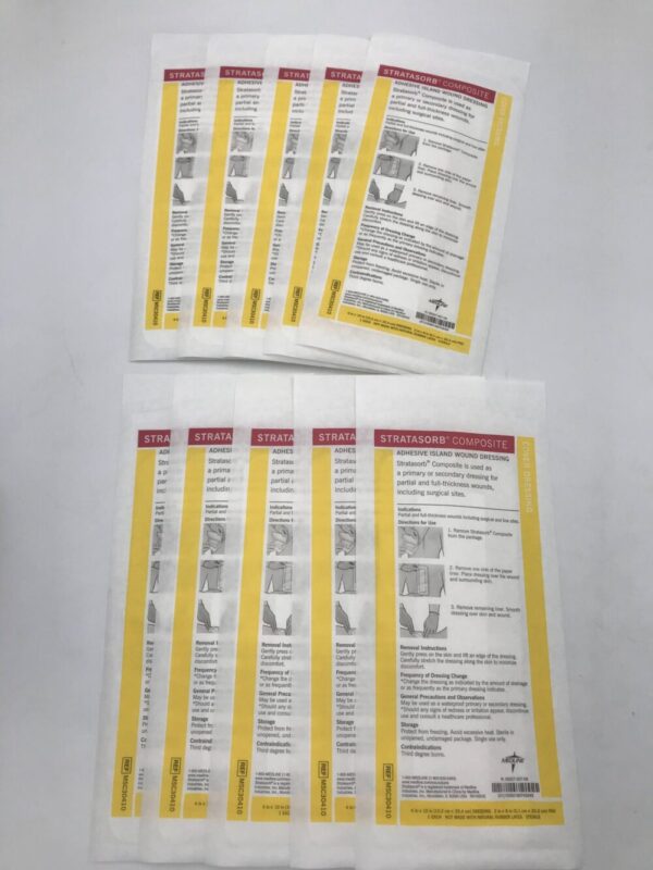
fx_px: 704
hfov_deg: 49.7
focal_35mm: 28
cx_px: 326
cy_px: 435
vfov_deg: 63.4
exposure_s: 1/60
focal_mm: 3.99
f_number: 1.8
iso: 25
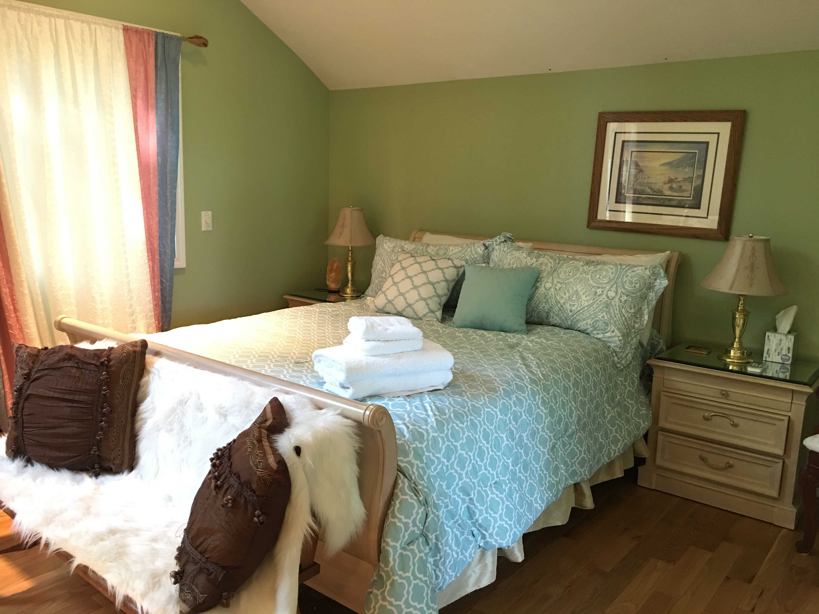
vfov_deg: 48.2
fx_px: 686
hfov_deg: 61.7
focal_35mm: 29
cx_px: 410
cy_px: 307
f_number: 2.2
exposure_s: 1/15
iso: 80
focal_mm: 4.15
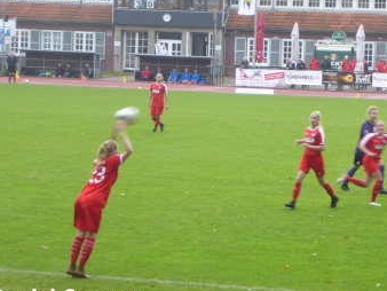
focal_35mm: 165
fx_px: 1846
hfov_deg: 12.0
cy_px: 116
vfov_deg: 9.0
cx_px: 220
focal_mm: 22.3
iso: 160
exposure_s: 1/60
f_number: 5.2
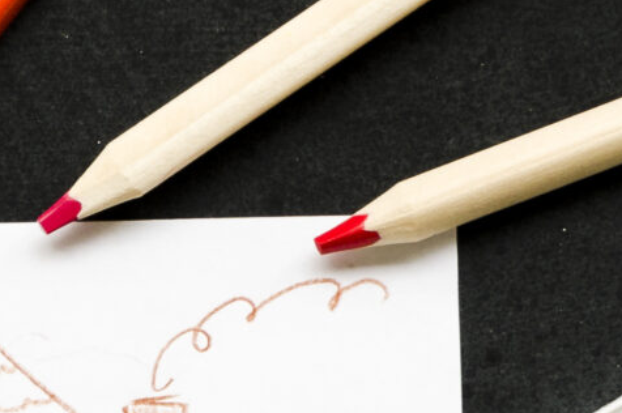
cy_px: 792
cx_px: -461
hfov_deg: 7.3
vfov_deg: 4.9
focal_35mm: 274
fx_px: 4728
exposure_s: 1/8
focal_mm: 34
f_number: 10
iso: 100
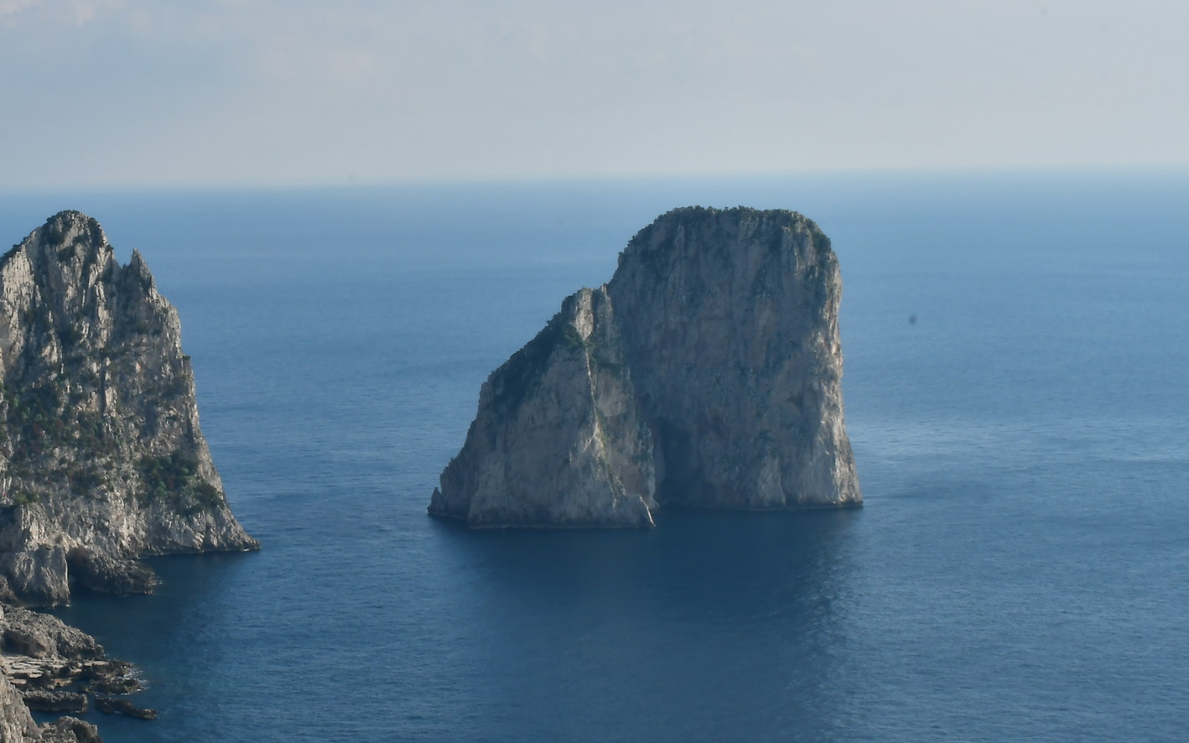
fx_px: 2851
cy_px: 364
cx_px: 201
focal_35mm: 88
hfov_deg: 23.1
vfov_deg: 14.8
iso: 100
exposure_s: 1/30
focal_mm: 34
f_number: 29
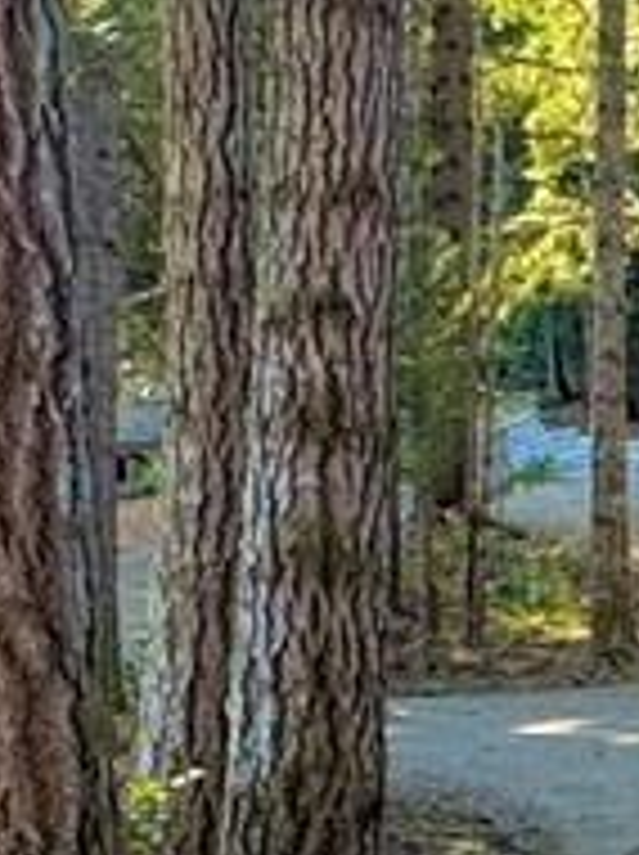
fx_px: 2911
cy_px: 752
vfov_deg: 16.5
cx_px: 1120
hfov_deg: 11.7
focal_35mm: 118
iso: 100
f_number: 2.2
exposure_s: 1/121
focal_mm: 2.22
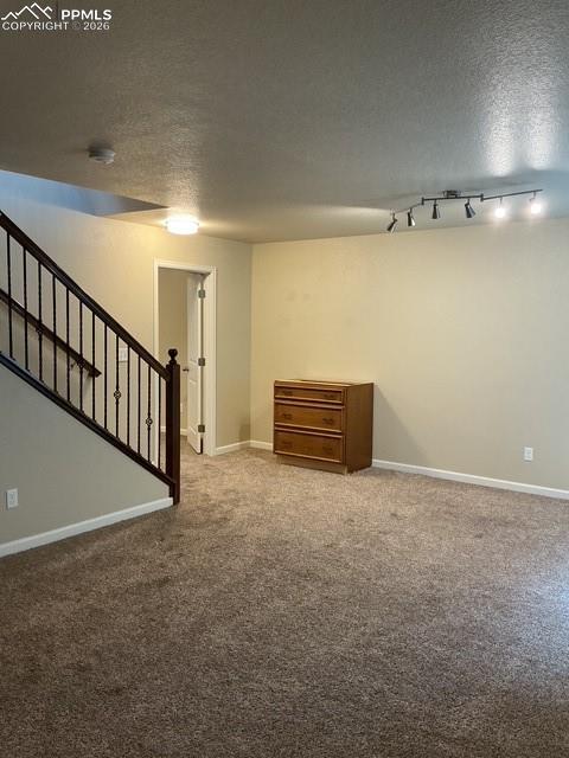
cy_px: 379
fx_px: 636
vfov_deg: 61.7
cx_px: 284
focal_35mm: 29
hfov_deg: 48.2
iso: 160
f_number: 1.8
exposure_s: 1/60
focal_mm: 3
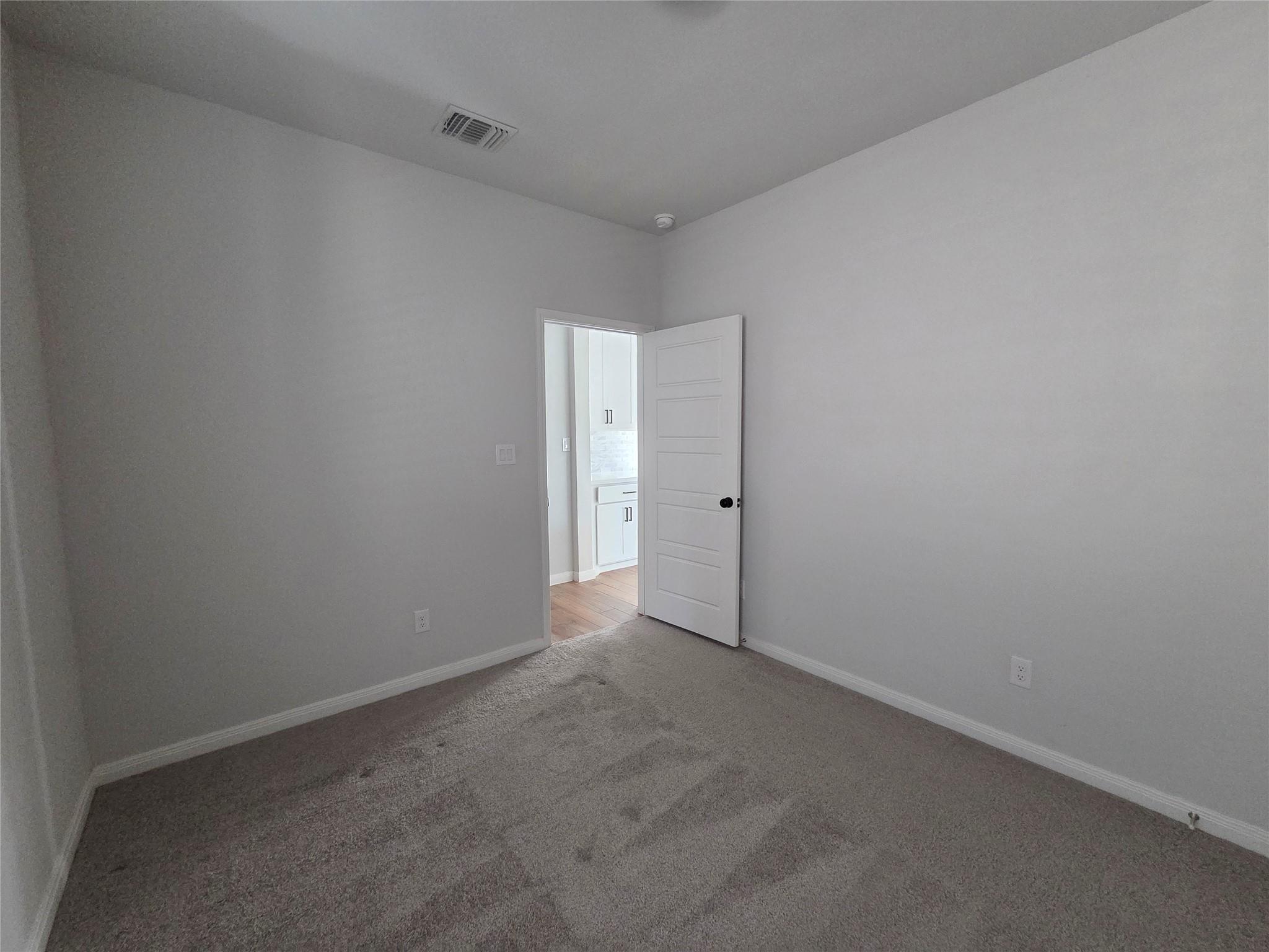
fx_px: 477
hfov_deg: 106.2
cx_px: 634
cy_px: 476
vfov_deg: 89.9
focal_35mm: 13
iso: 640
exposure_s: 1/60
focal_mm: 2.2
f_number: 2.2
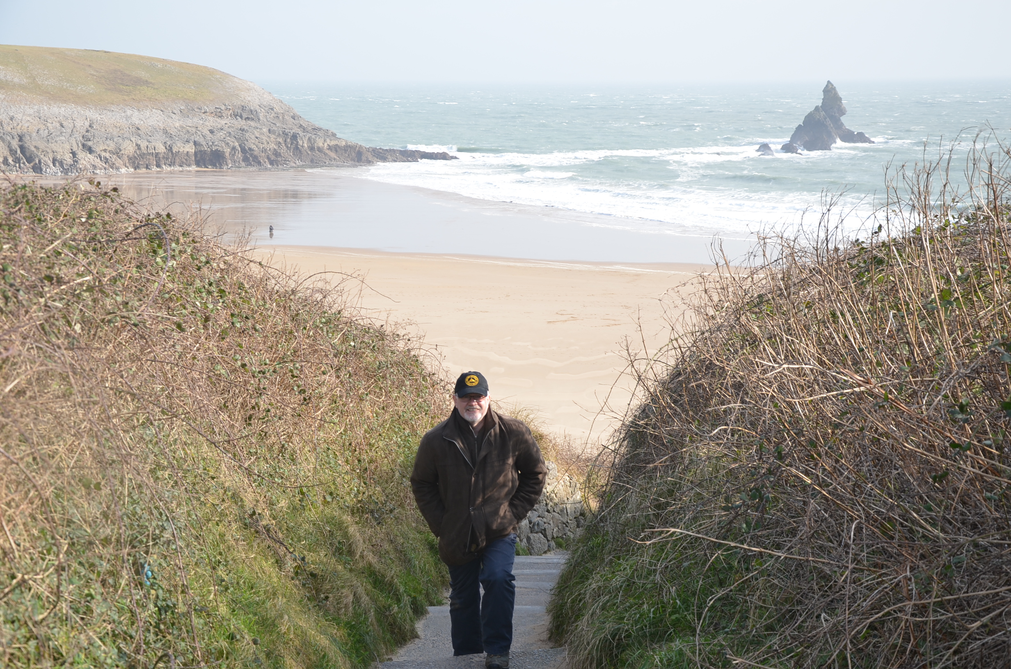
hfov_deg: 33.5
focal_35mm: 60
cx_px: 506
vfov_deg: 22.5
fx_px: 1682
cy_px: 334
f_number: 7.1
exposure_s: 1/250
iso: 200
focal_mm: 40
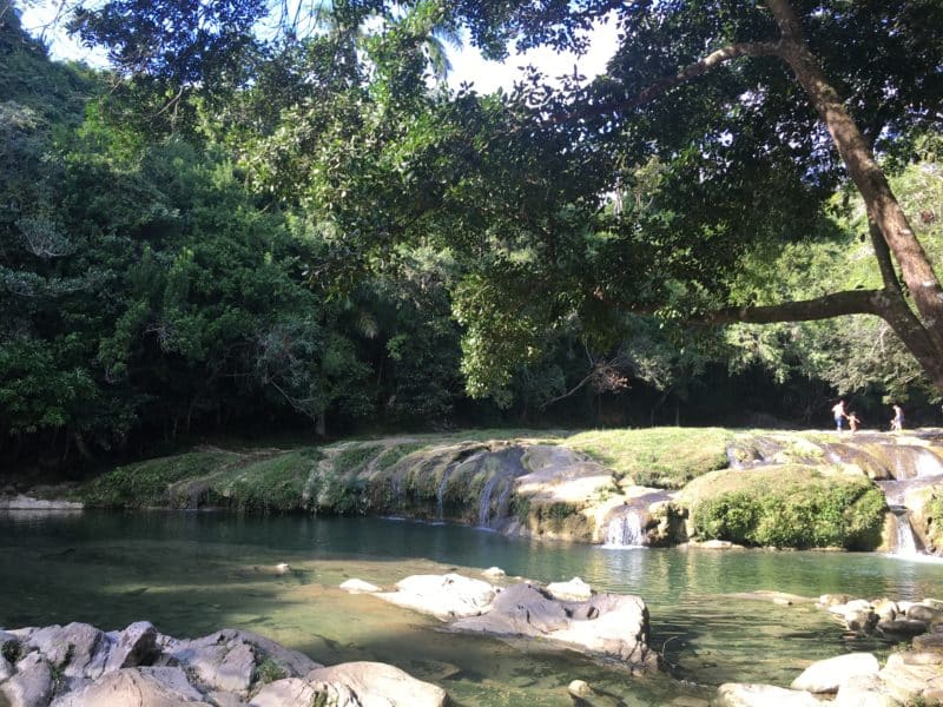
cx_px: 472
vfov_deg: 48.2
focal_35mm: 29
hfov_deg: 61.7
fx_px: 790
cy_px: 354
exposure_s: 1/120
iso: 25
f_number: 2.2
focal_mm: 4.15
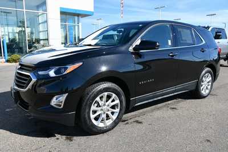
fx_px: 171
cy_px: 76
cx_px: 114
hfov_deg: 67.4
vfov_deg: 48.0
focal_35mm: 27
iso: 110
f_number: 8
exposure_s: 1/250
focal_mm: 18
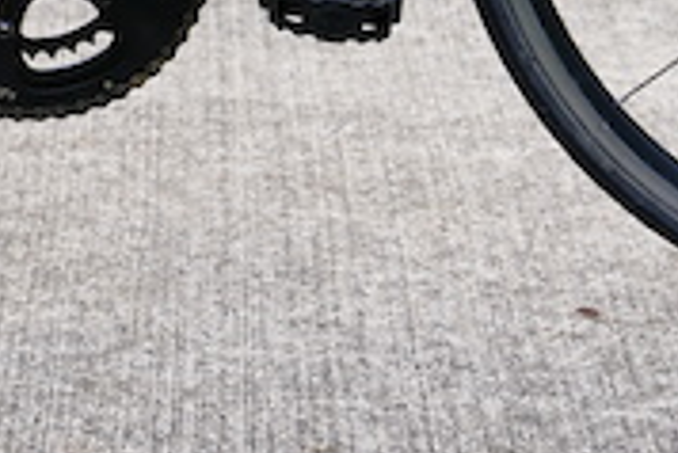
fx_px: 3298
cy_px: -480
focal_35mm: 175
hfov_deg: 11.7
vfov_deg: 7.5
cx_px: 217
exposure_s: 1/60
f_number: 4
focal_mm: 39
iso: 125
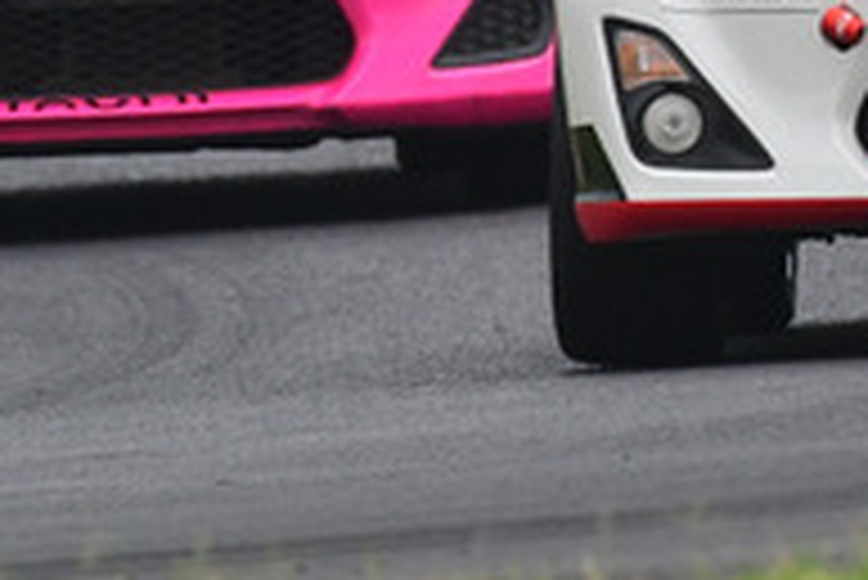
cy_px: -445
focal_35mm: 2610
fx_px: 62975
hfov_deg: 0.8
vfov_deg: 0.5
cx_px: 1151
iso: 1000
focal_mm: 420
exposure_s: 1/640
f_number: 10
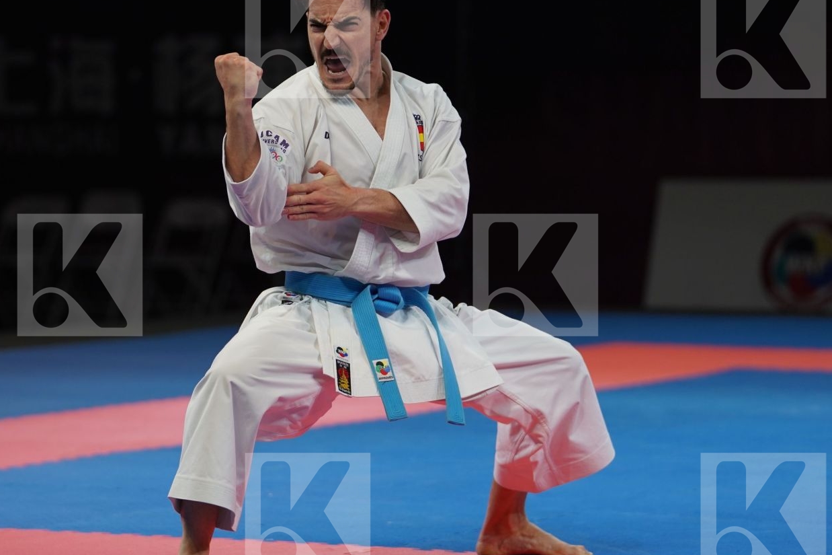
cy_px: 275
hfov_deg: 10.7
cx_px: 308
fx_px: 4436
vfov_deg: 7.2
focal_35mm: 192
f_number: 2.8
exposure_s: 1/500
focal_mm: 132
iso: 640
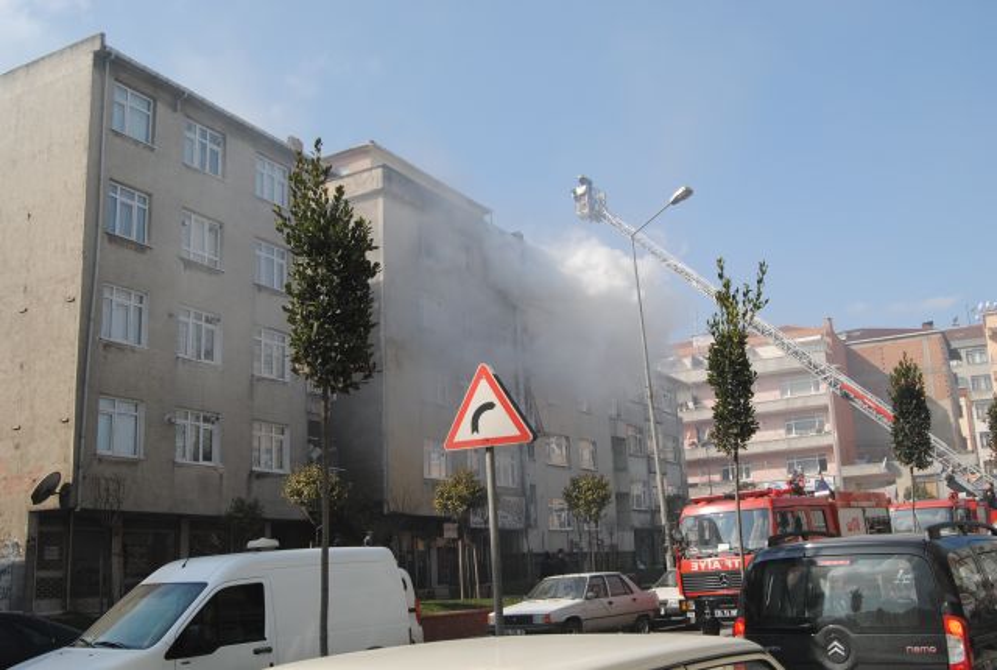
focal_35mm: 36
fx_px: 999
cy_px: 335
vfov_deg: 37.1
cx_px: 498
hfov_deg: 53.0
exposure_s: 1/250
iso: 100
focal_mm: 24
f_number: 8
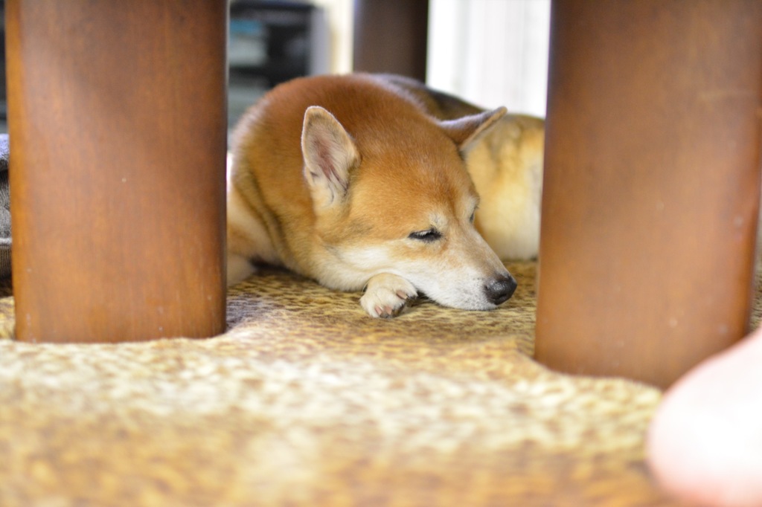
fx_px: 952
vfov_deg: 29.8
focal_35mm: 45
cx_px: 381
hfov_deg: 43.6
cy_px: 254
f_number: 1.4
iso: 1600
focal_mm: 30
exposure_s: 1/25
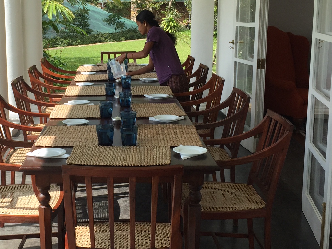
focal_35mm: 58
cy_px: 117
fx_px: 556
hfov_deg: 32.9
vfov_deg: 25.2
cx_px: 106
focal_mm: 4.15
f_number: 2.2
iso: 32
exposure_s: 1/942
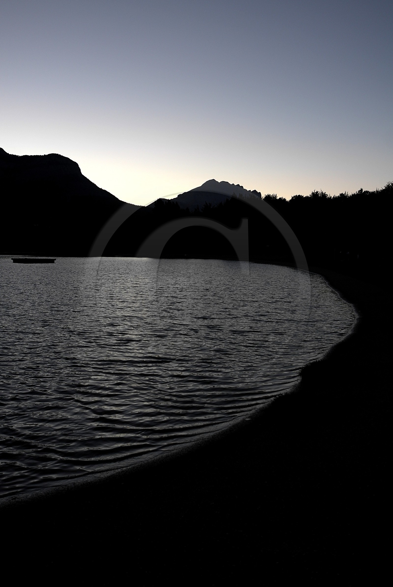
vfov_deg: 53.1
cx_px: 196
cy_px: 294
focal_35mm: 36
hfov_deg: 36.9
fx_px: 588
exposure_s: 1/100
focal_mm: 24
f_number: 3.5
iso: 400
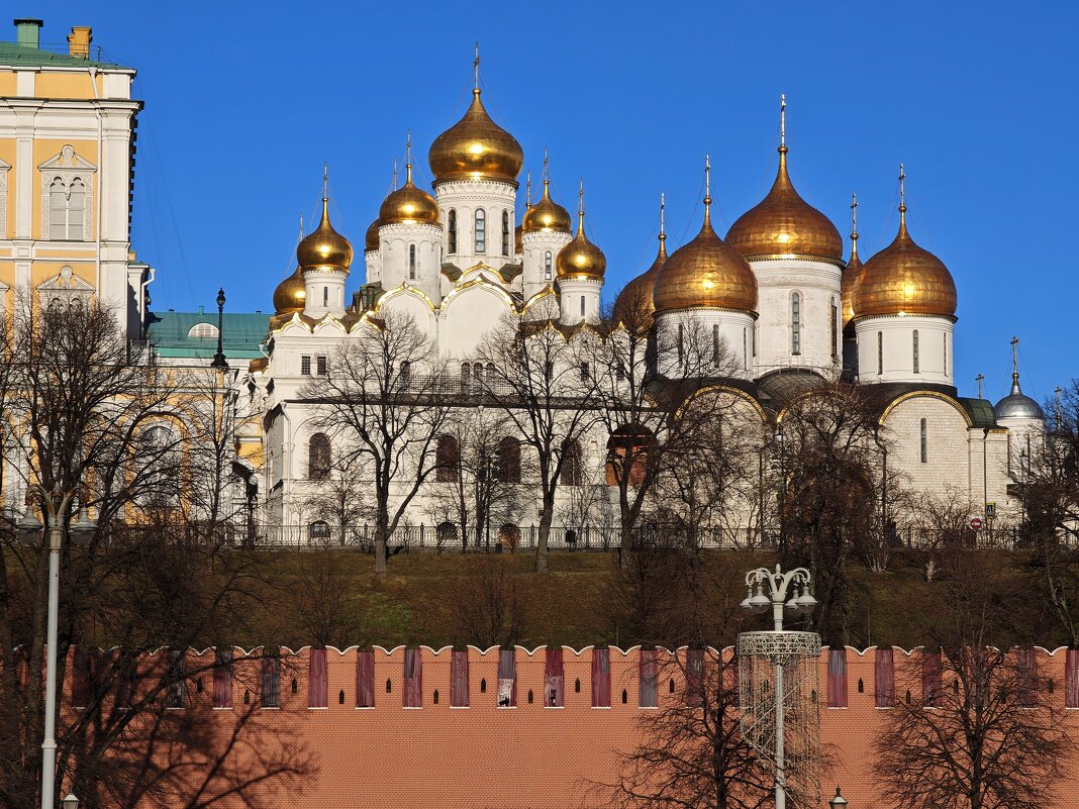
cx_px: 540
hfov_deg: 14.7
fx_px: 4177
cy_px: 404
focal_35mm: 134
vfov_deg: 11.1
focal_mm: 19.4
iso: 50
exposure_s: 1/2567
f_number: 2.5
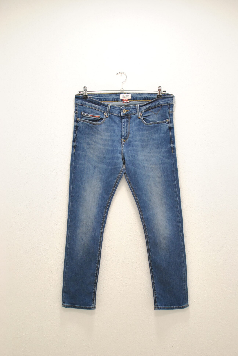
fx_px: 519
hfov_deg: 25.8
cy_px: 178
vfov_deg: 37.8
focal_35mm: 52
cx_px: 119
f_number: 4
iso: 800
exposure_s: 1/125
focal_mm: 35
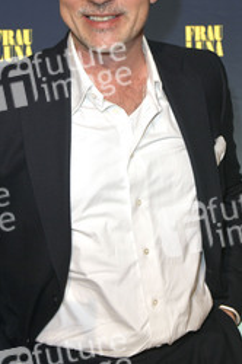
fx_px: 566
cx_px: 99
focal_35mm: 56
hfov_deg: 24.1
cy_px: 150
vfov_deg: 35.6
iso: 1600
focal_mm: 35
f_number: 5.6
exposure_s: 1/200
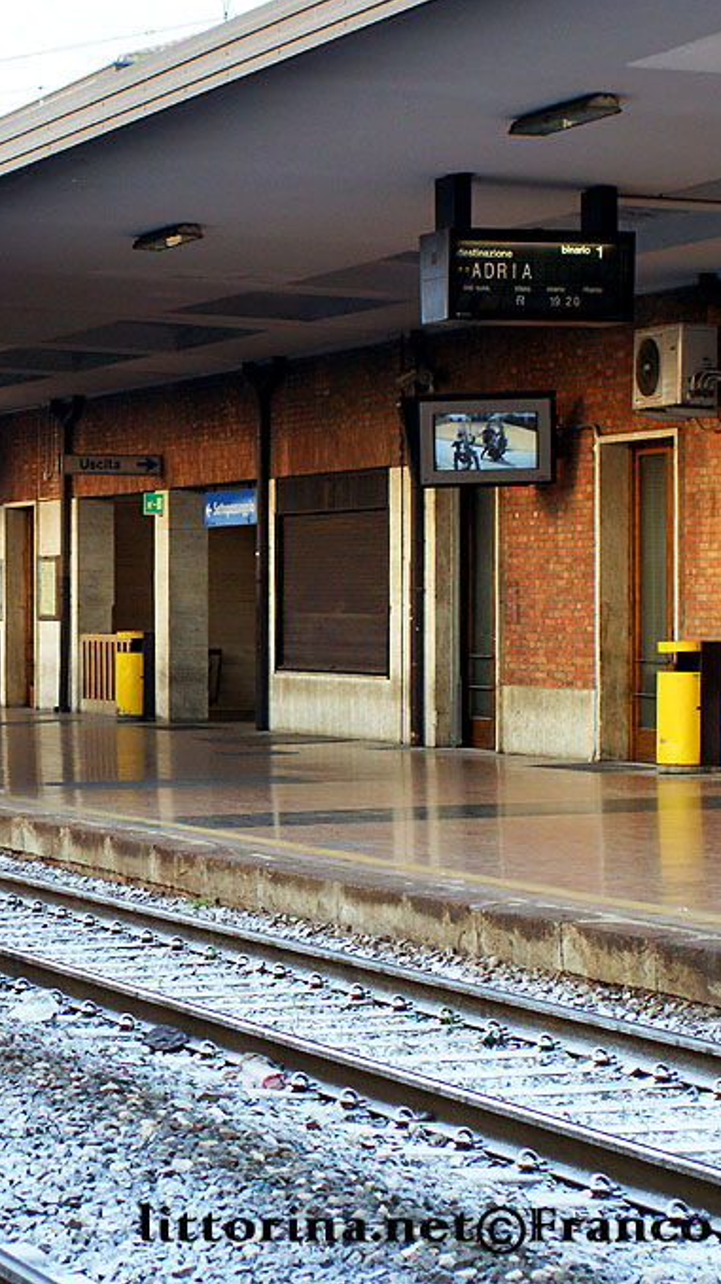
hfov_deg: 11.2
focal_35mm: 107
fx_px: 3632
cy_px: 640
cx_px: -64
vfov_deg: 20.0
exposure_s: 1/100
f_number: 4.5
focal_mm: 45
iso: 400
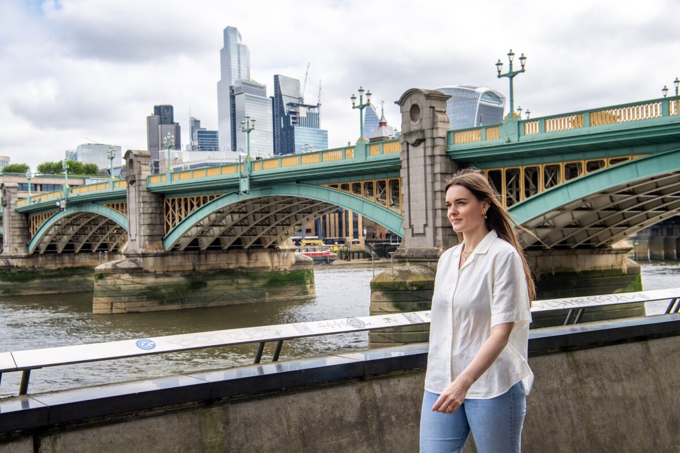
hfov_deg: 44.5
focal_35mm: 44
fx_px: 831
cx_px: 340
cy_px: 226
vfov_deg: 30.5
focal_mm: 44
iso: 400
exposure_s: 1/800
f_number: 8
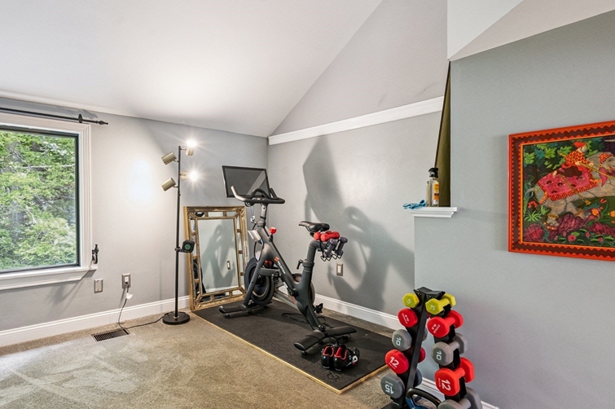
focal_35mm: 19
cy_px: 224
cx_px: 252
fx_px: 324
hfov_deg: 86.1
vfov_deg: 64.3
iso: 1250
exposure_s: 1/5
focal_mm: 14
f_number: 8
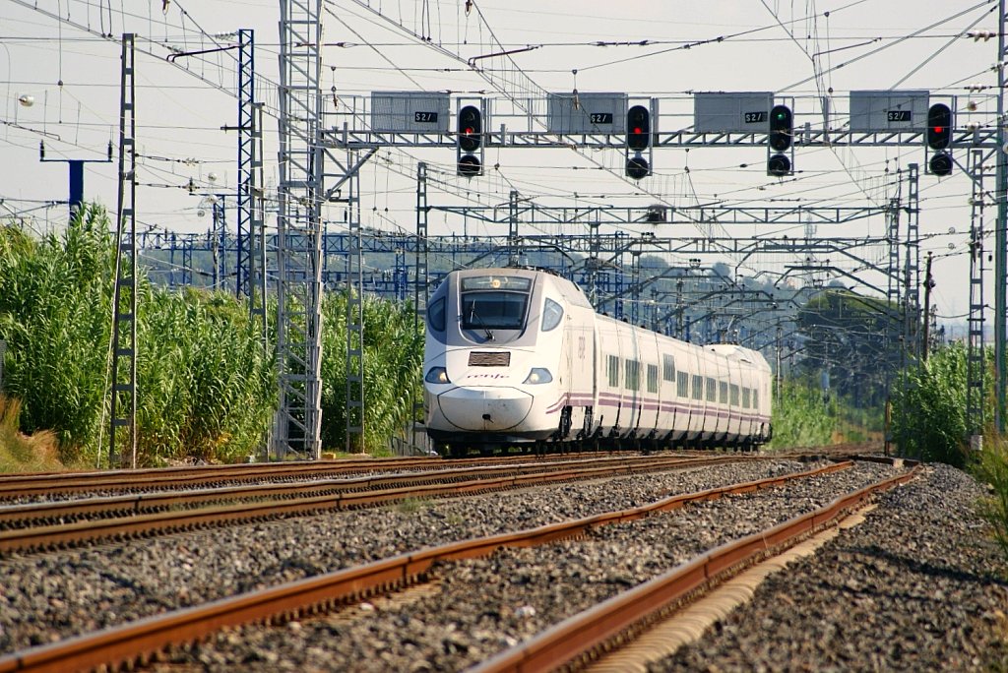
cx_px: 504
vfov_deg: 4.6
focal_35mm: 300
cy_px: 336
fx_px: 8404
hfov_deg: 6.9
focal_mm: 200
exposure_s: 1/400
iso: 100
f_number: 6.3
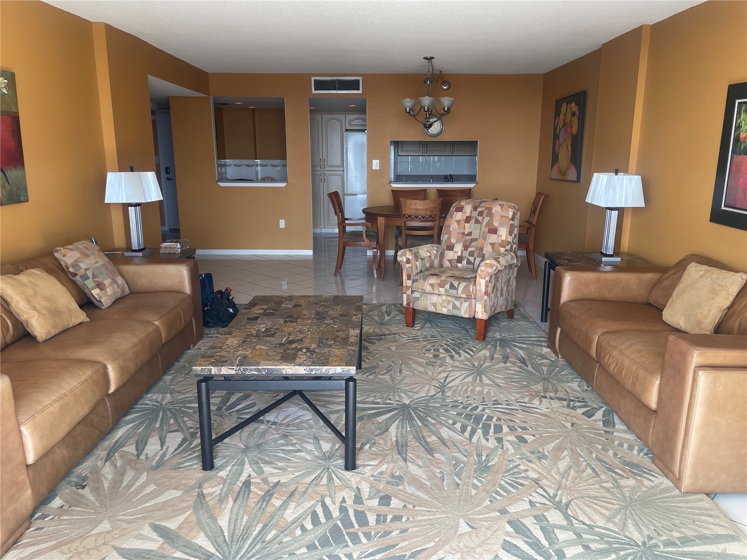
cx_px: 374
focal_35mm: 26
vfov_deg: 53.1
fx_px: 561
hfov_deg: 67.3
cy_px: 280
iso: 80
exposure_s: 1/121
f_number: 1.6
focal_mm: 4.2
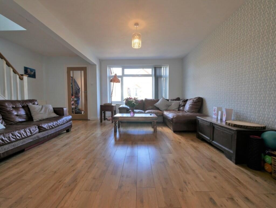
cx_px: 138
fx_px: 112
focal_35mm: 14
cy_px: 104
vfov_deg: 85.7
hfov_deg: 102.0
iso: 200
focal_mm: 7
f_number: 4
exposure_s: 1/80
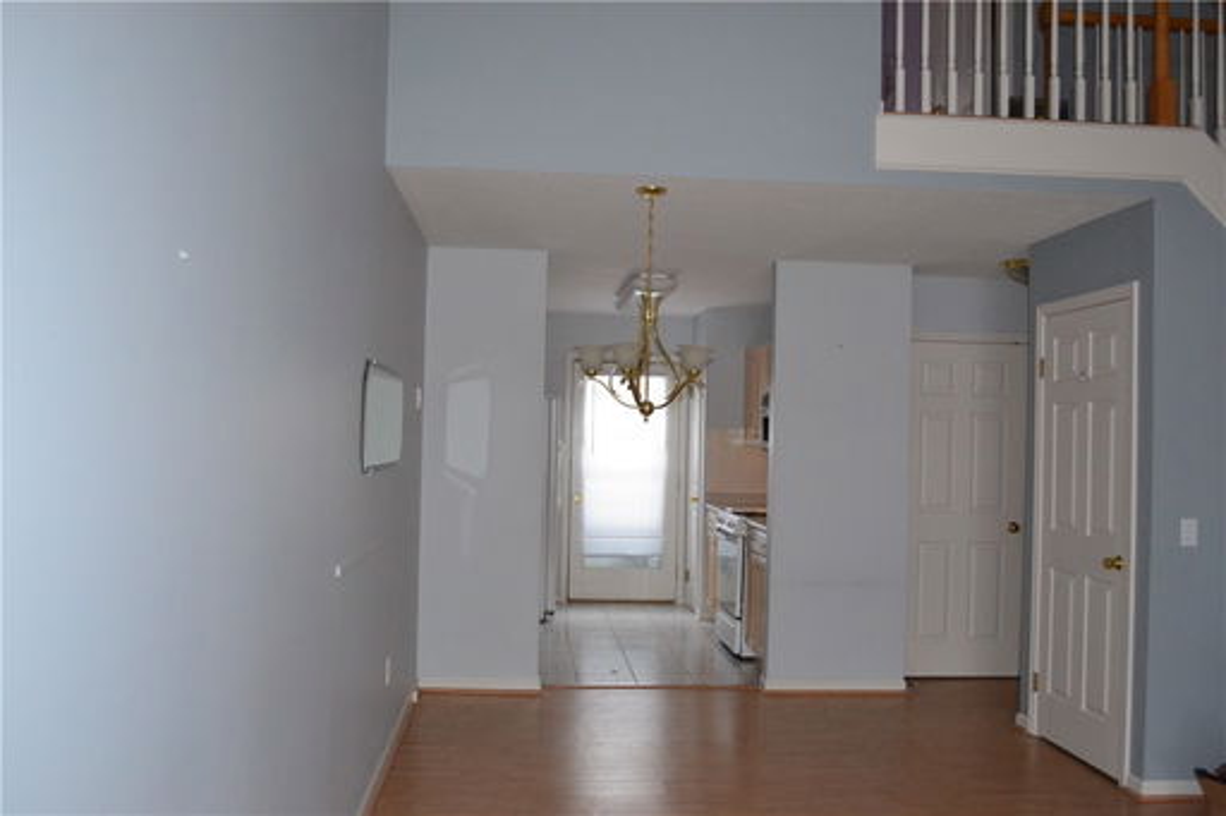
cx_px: 613
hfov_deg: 57.2
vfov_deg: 39.9
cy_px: 408
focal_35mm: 33
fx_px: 1123
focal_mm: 22
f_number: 3.8
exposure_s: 1/60
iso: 2500
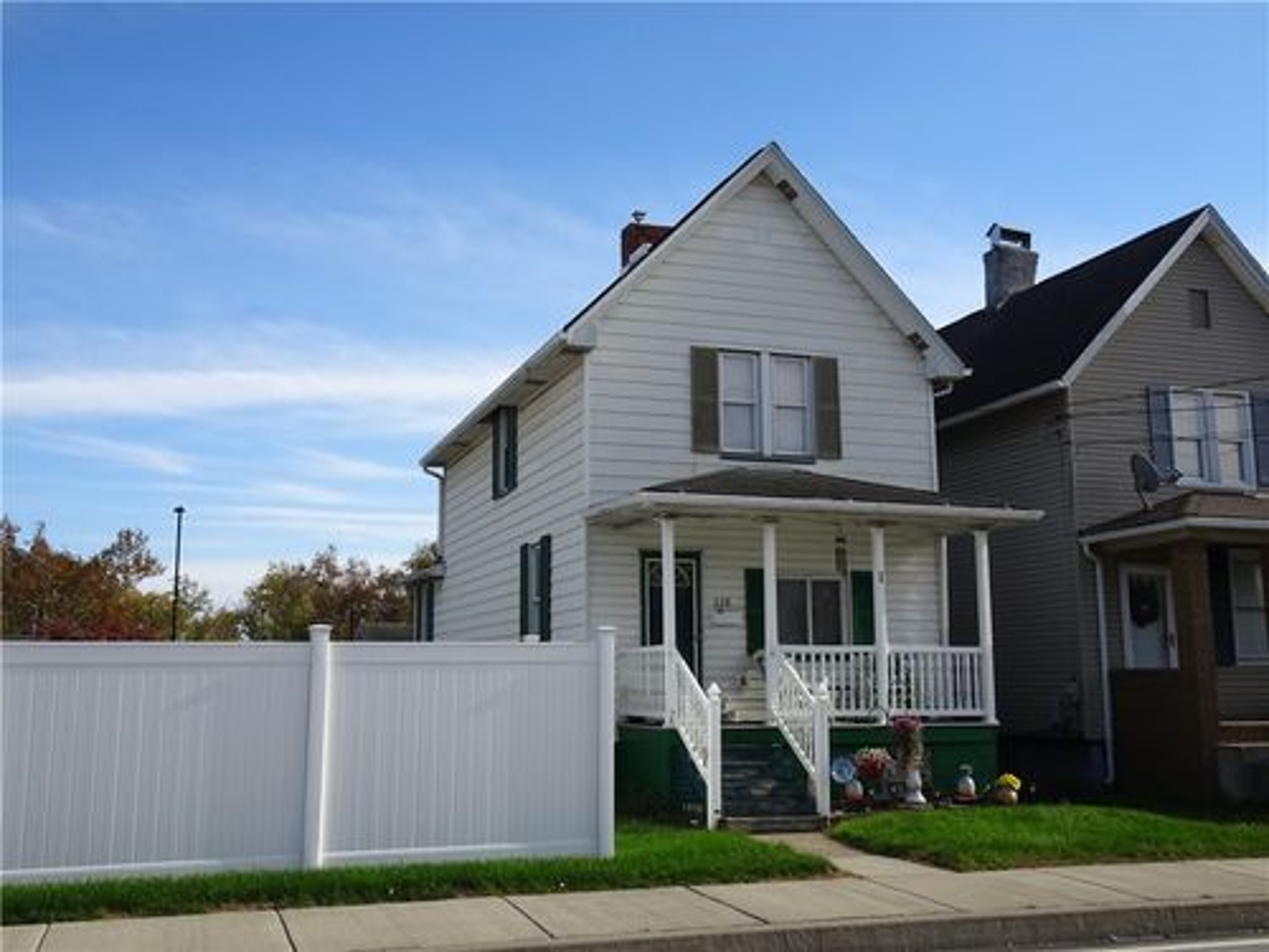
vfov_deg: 41.8
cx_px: 634
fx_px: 1246
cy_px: 476
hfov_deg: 54.0
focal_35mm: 34
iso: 80
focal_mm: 5.79
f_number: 4
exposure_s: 1/640
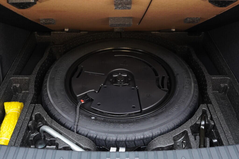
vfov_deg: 36.9
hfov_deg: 53.1
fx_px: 239
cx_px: 120
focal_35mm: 36
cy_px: 80
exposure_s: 1/40
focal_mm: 24
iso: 640
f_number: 2.8
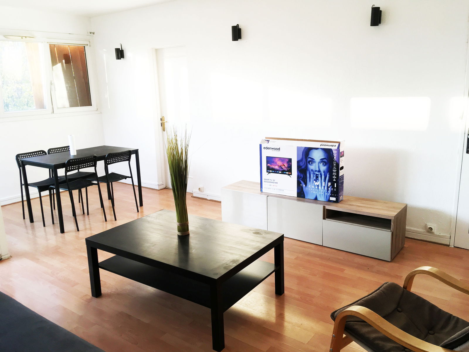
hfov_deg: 61.7
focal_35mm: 29
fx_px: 393
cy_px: 176
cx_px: 234
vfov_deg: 48.2
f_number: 2.2
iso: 40
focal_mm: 4.15
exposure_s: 1/100
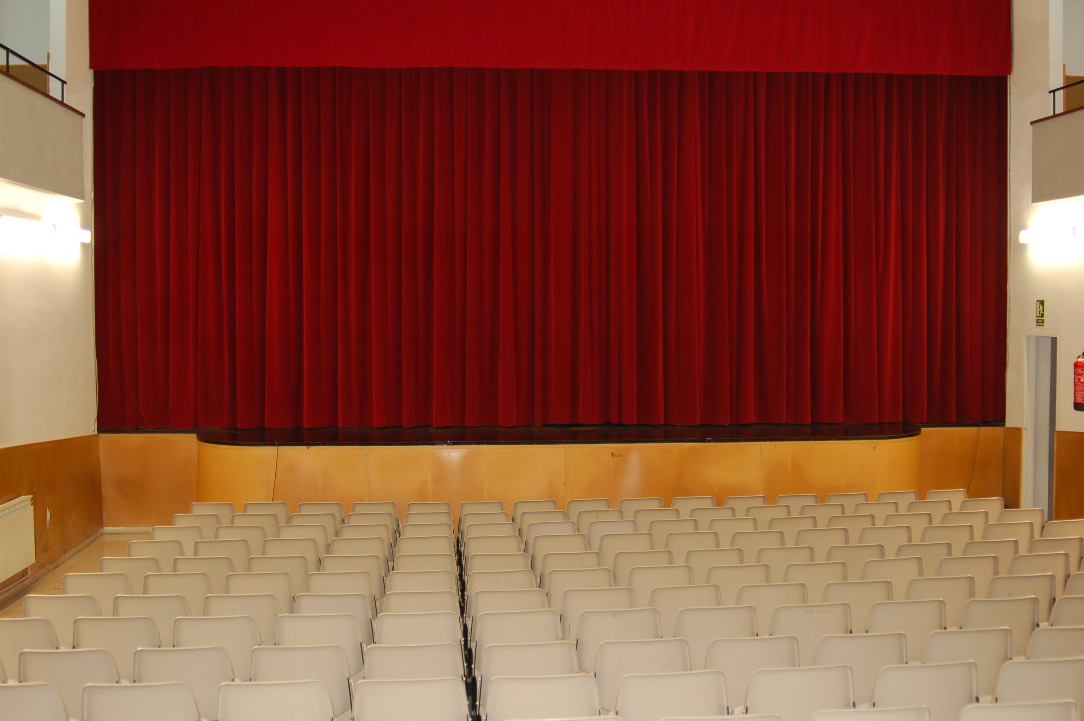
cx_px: 542
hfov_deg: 46.4
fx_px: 1264
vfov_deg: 31.8
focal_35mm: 42
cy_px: 360
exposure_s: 1/60
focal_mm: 28
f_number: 3.3
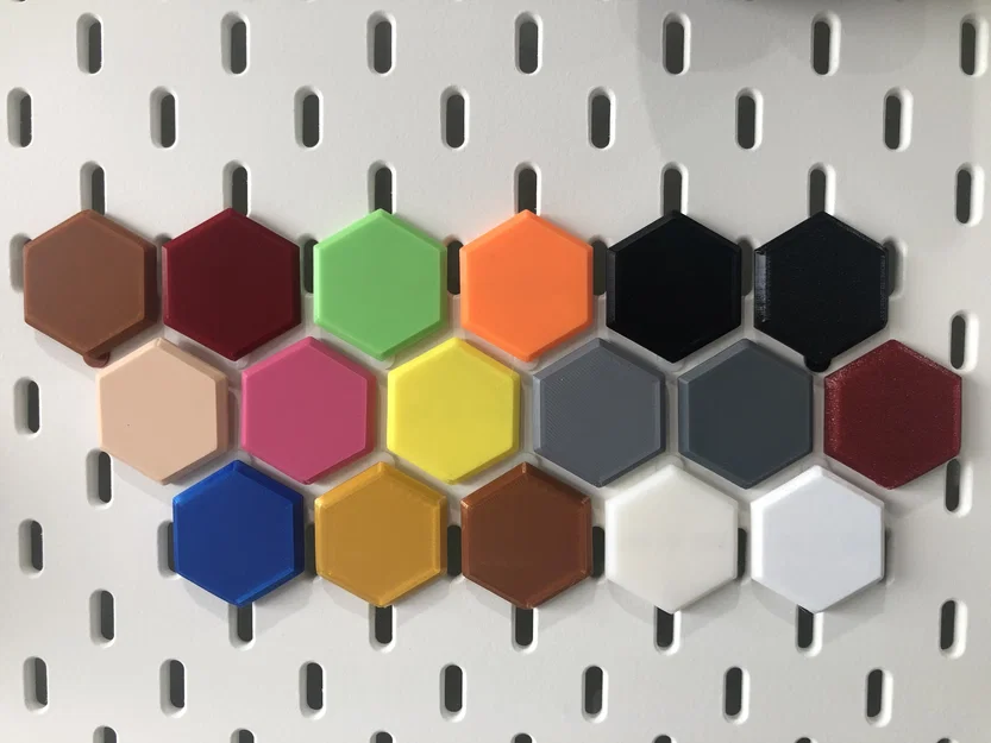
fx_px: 802
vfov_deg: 49.8
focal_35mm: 28
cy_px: 372
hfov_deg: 63.4
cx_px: 496
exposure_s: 1/33
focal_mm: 4
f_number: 1.8
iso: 40
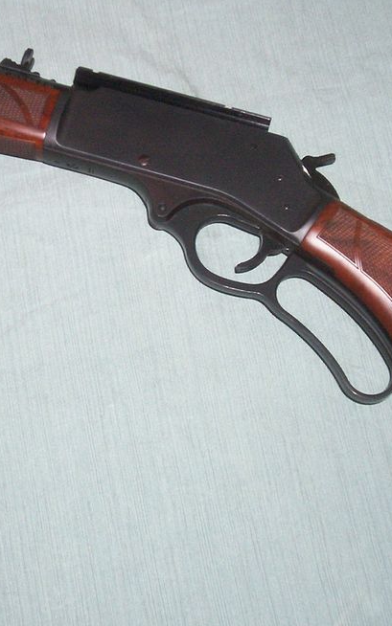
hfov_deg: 18.5
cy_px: 237
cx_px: 104
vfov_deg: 29.3
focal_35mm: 70
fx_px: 1196
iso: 140
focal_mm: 5.9
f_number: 4.5
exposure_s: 1/64
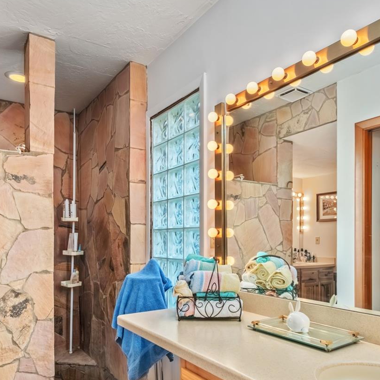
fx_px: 310
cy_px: 212
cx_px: 174
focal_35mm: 25
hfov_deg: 62.8
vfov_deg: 62.7
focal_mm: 10
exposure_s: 1/4
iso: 250
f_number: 9
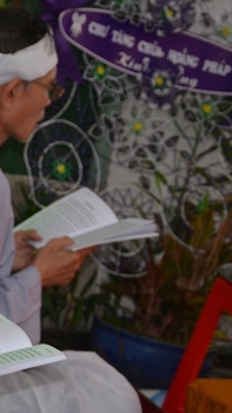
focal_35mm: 102
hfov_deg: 11.5
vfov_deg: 21.0
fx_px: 1115
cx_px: -90
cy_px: 207
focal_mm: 35
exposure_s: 1/125
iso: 640
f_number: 4.5
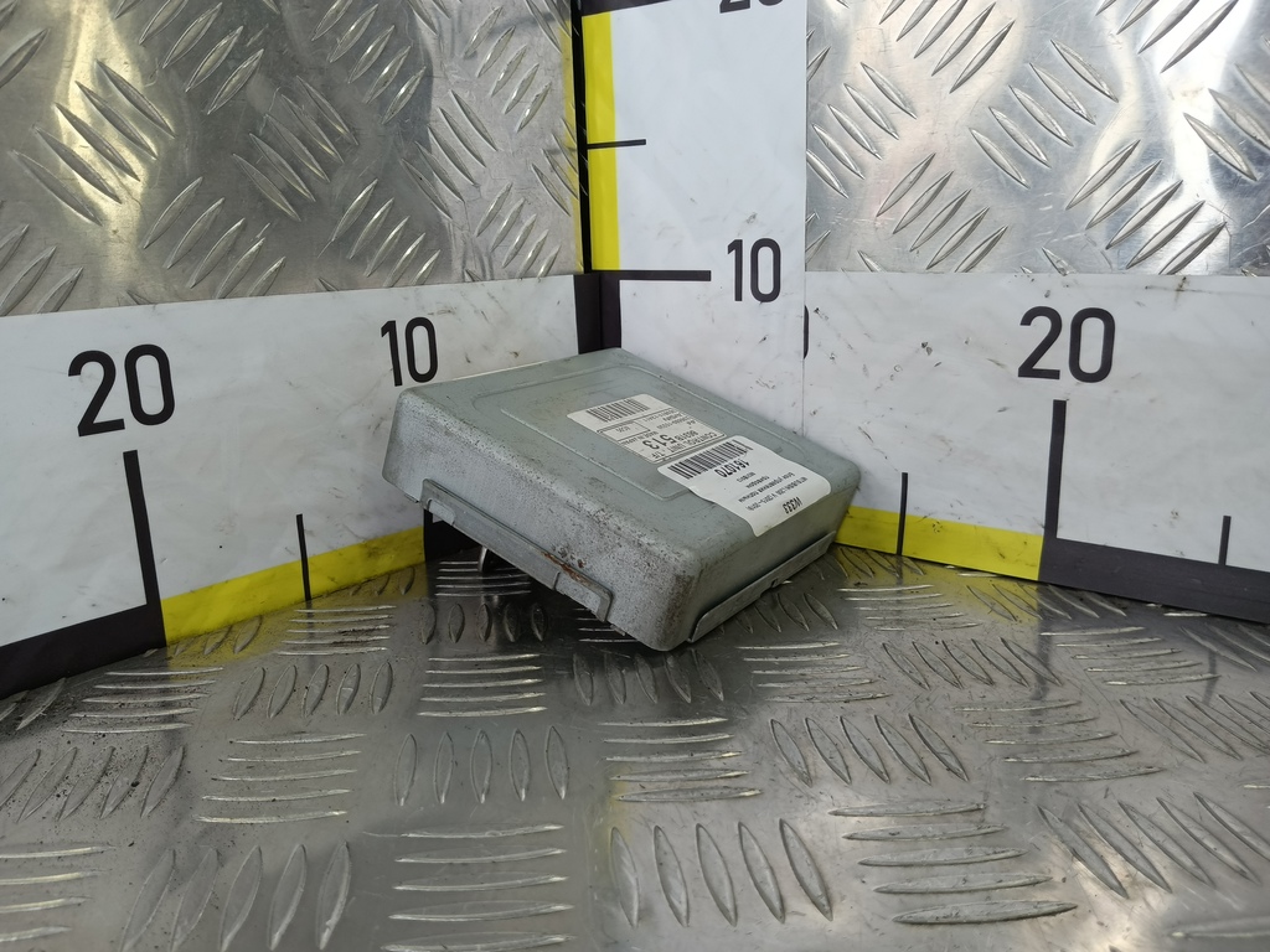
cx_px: 635
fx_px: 844
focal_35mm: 23
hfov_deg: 73.9
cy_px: 476
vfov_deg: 58.9
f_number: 1.6
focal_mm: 4.11
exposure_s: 1/100
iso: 99
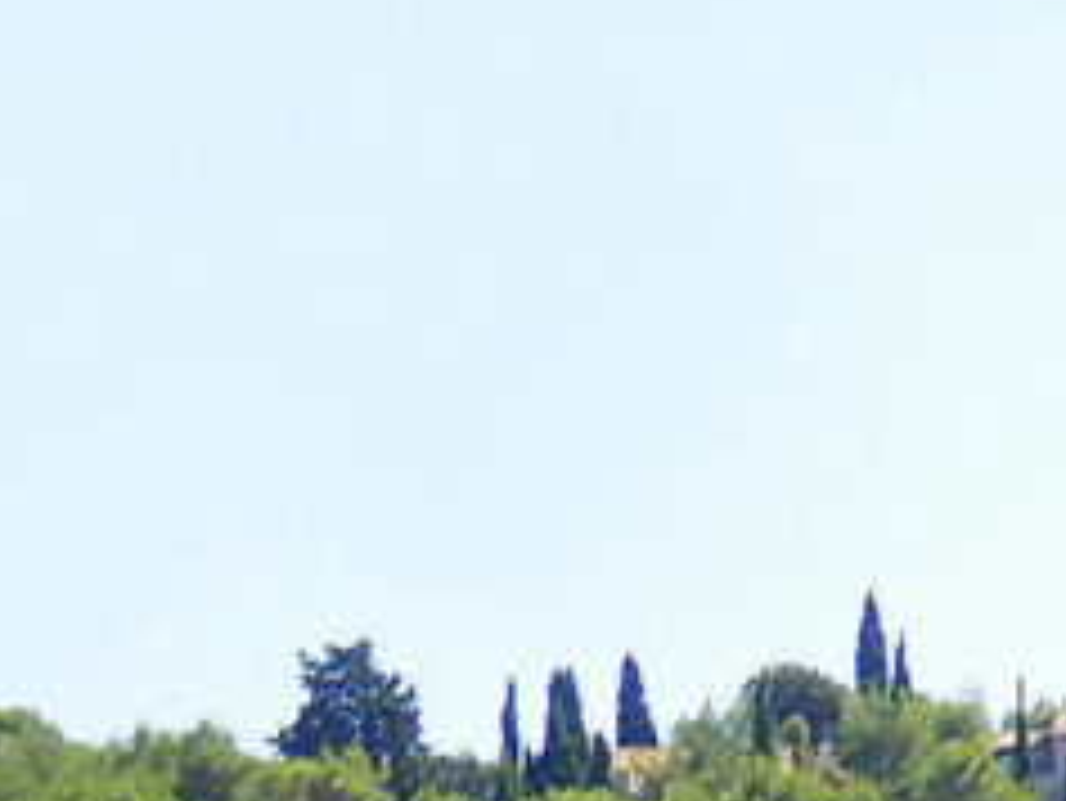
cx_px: 1646
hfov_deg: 5.1
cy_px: 1278
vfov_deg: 3.8
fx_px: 11862
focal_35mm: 385
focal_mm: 18.9
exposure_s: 1/200
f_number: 5.9
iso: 100
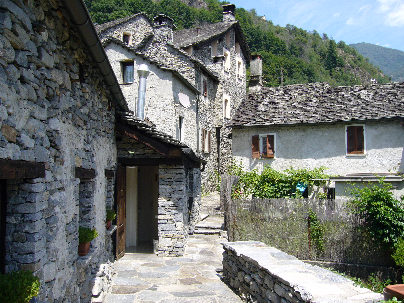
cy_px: 152
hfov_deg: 52.6
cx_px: 202
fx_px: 408
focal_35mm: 35
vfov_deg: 40.7
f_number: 5.6
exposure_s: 1/200
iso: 80
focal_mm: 5.8
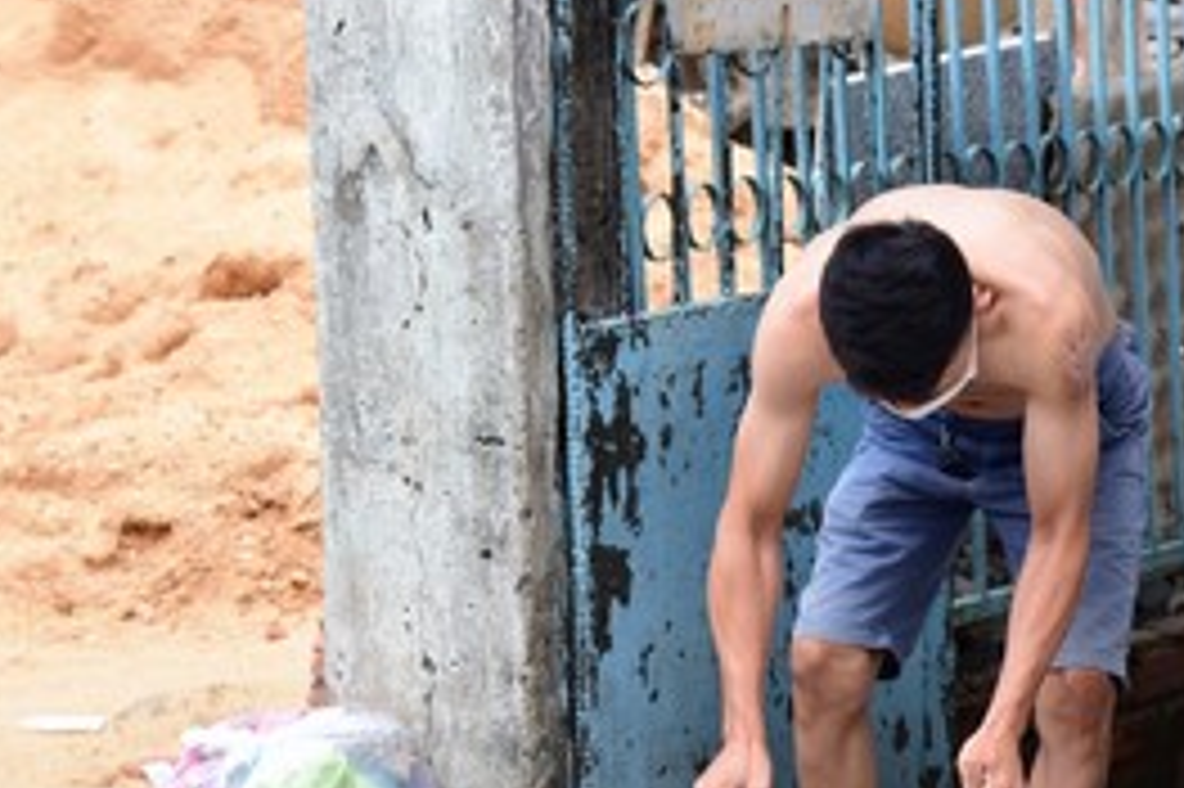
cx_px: 923
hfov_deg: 10.6
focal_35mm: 193
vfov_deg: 7.1
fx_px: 6343
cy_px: 477
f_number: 5.6
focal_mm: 78
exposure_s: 1/125
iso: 320
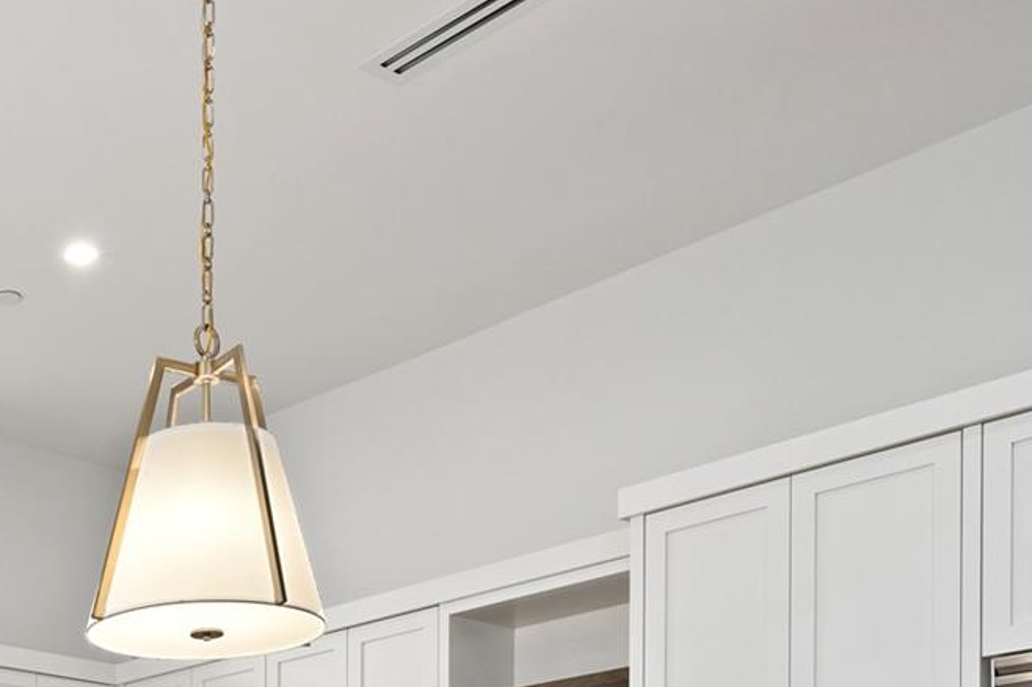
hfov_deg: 32.1
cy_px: 1040
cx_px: -60
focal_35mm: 56
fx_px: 1604
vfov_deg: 20.5
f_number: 8
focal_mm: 18
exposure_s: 1/8
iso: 800
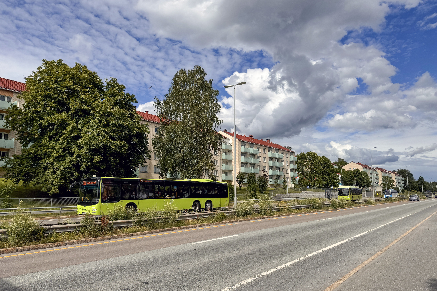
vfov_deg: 51.3
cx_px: 218
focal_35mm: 25
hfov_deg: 71.5
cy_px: 154
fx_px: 303
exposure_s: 1/7937
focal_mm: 6.76
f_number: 1.78
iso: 80
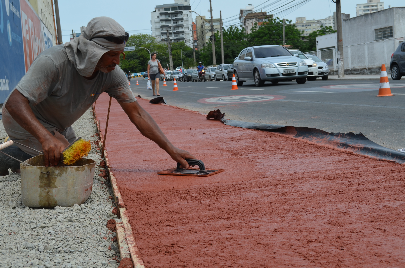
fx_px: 539
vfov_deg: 28.0
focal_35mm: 48
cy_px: 134
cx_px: 202
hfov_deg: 41.2
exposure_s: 1/250
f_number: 8
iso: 100
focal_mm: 32
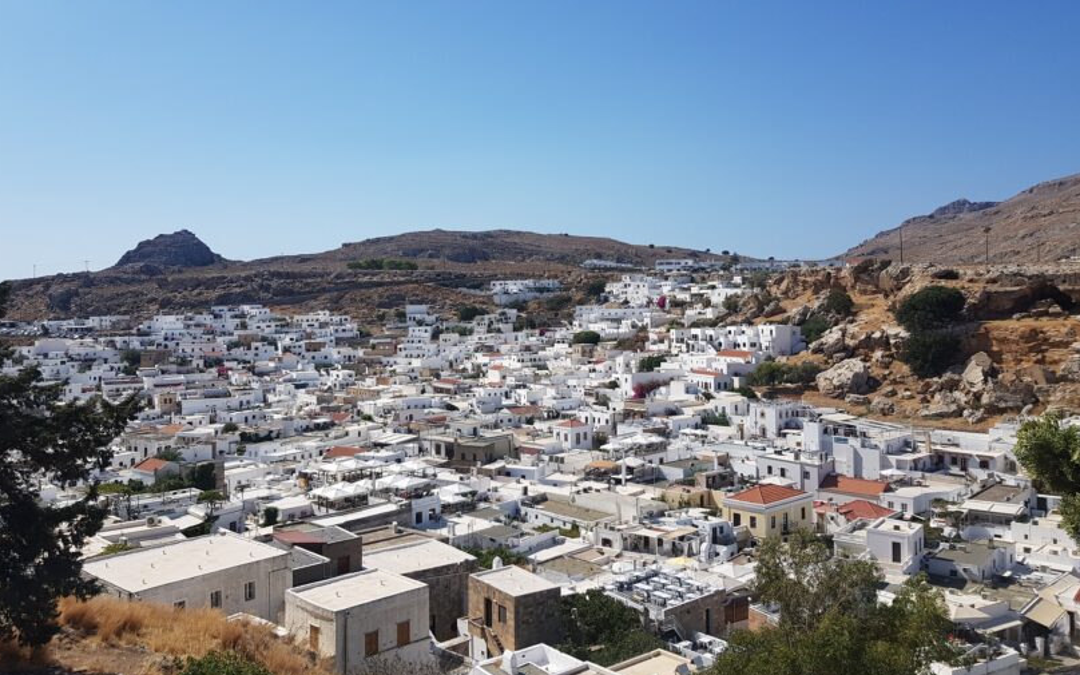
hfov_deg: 64.6
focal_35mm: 29
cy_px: 329
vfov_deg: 43.1
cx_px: 537
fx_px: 854
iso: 40
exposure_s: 1/3688
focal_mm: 4.2
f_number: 1.7
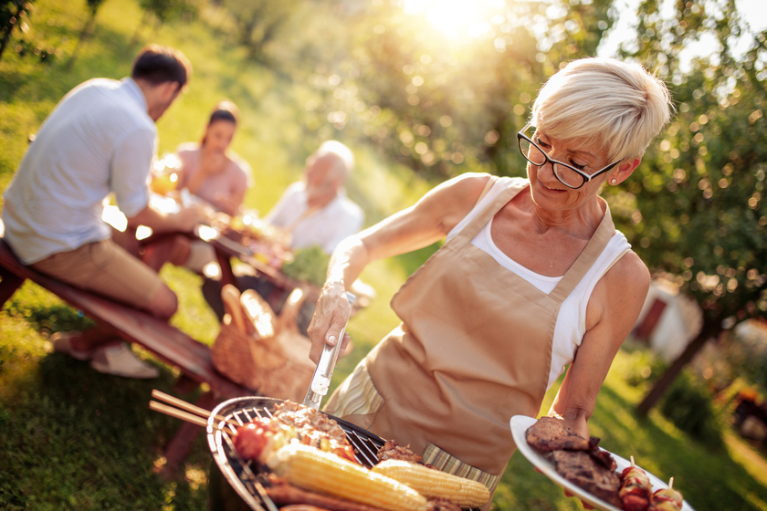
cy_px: 256
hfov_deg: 54.4
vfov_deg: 37.9
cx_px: 384
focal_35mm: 35
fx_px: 746
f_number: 1.6
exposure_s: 1/500
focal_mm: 35
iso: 64
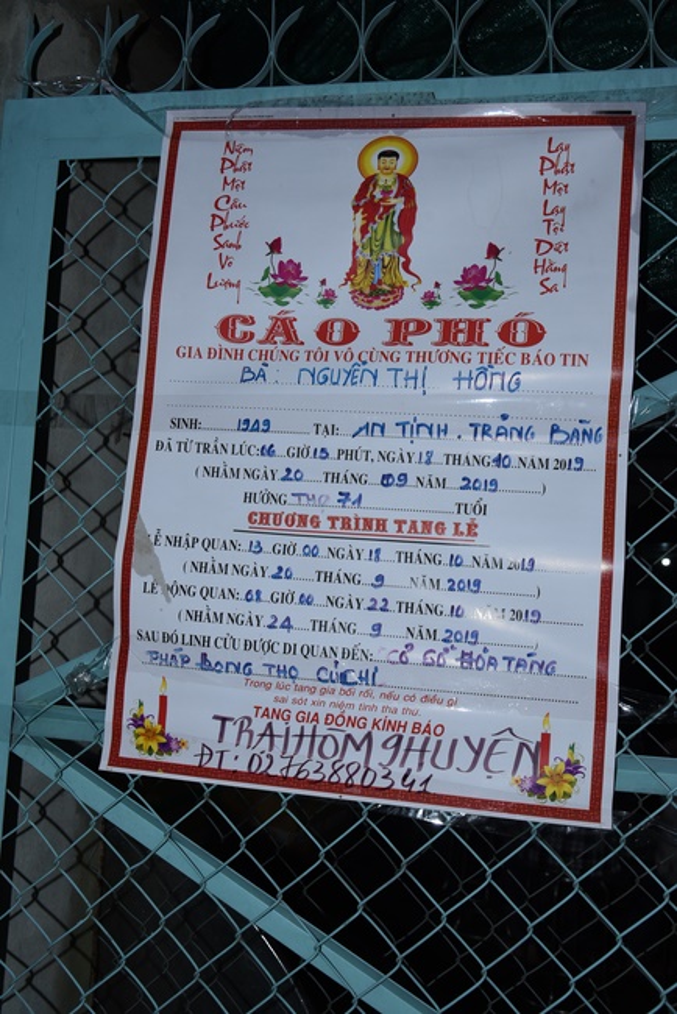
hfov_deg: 41.2
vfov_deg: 58.7
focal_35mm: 32
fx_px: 902
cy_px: 507
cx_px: 338
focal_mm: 32
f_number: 5.6
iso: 500
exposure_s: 1/80
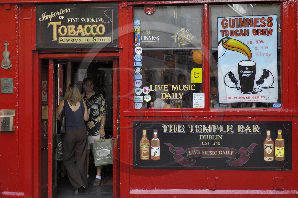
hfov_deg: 29.9
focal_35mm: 68
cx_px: 149
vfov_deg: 20.1
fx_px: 558
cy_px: 99
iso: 100
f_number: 3.5
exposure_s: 1/80
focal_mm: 45
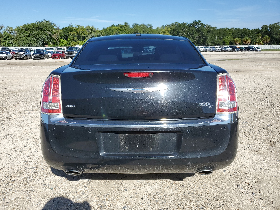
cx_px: 140
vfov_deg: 53.1
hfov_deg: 67.3
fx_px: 210
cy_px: 105
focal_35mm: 26
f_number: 1.5
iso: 50
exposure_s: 1/3333
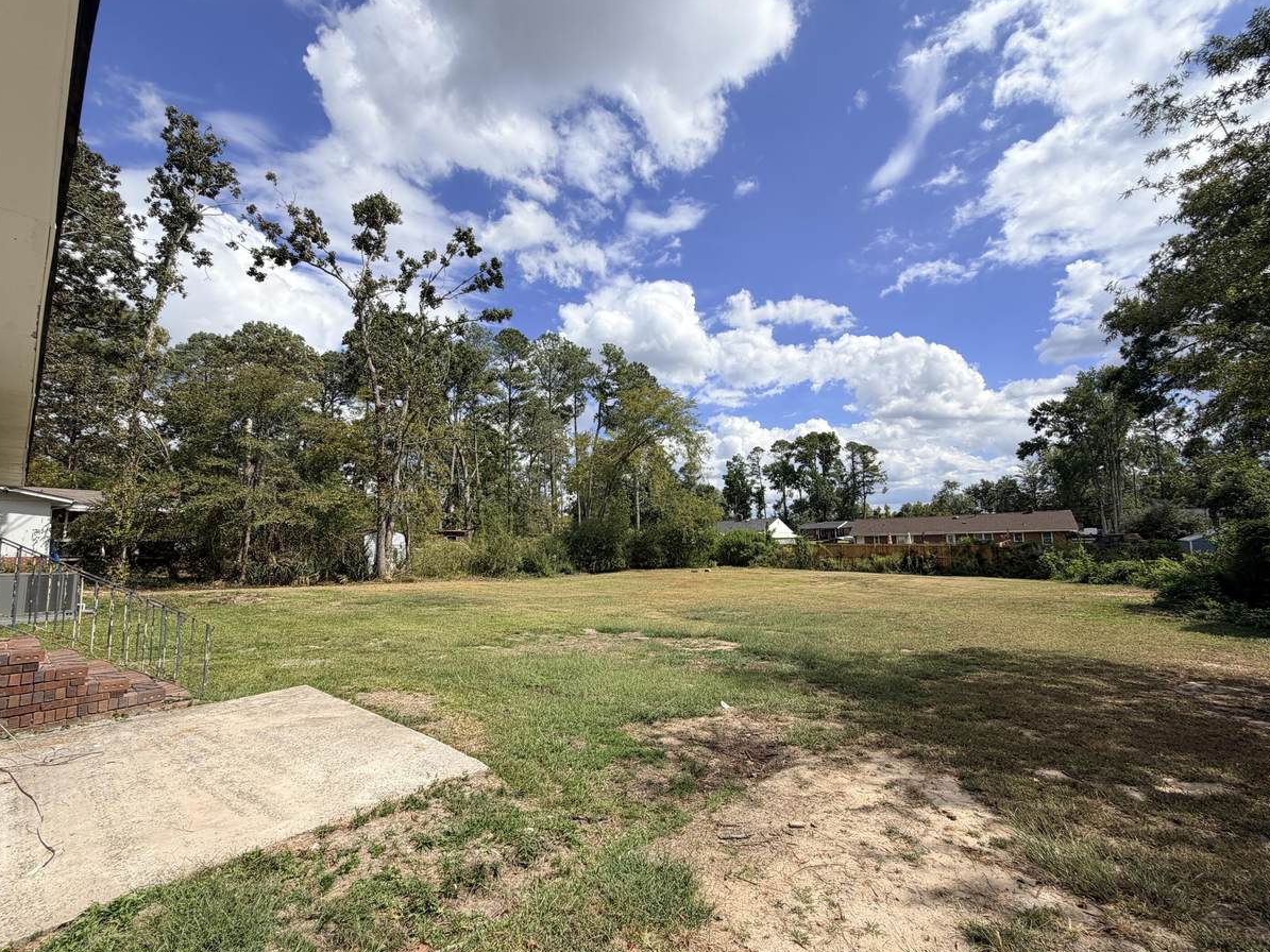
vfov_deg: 81.7
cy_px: 489
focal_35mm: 15
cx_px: 630
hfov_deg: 98.2
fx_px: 550
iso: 20
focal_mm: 2.22
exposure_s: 1/1145
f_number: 2.2
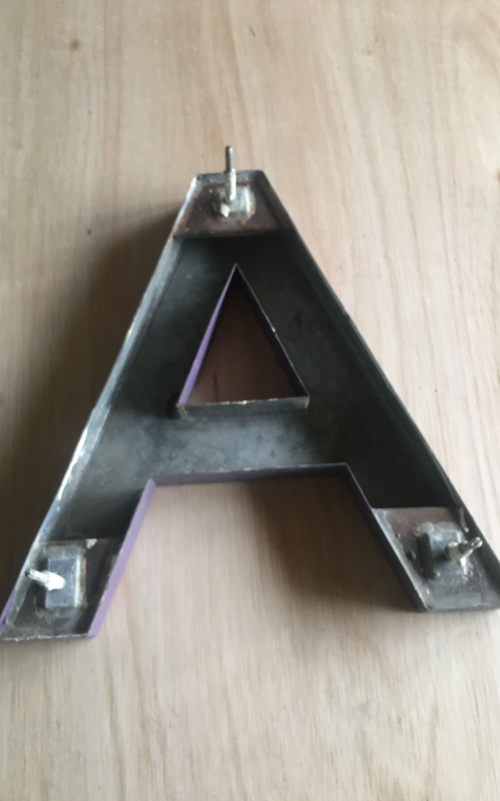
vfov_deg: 61.2
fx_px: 676
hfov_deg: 40.6
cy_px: 399
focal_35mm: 31
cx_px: 246
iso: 125
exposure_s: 1/33
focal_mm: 4.15
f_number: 2.2
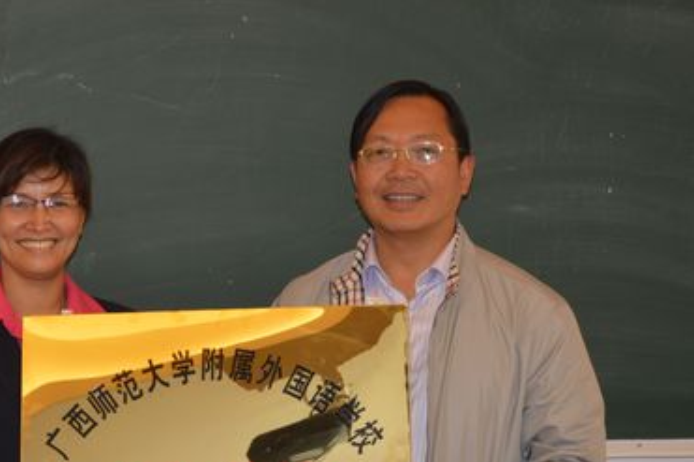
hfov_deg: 12.8
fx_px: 3083
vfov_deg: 8.6
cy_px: 326
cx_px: 213
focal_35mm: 160
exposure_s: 1/60
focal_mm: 66
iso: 640
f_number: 5.3
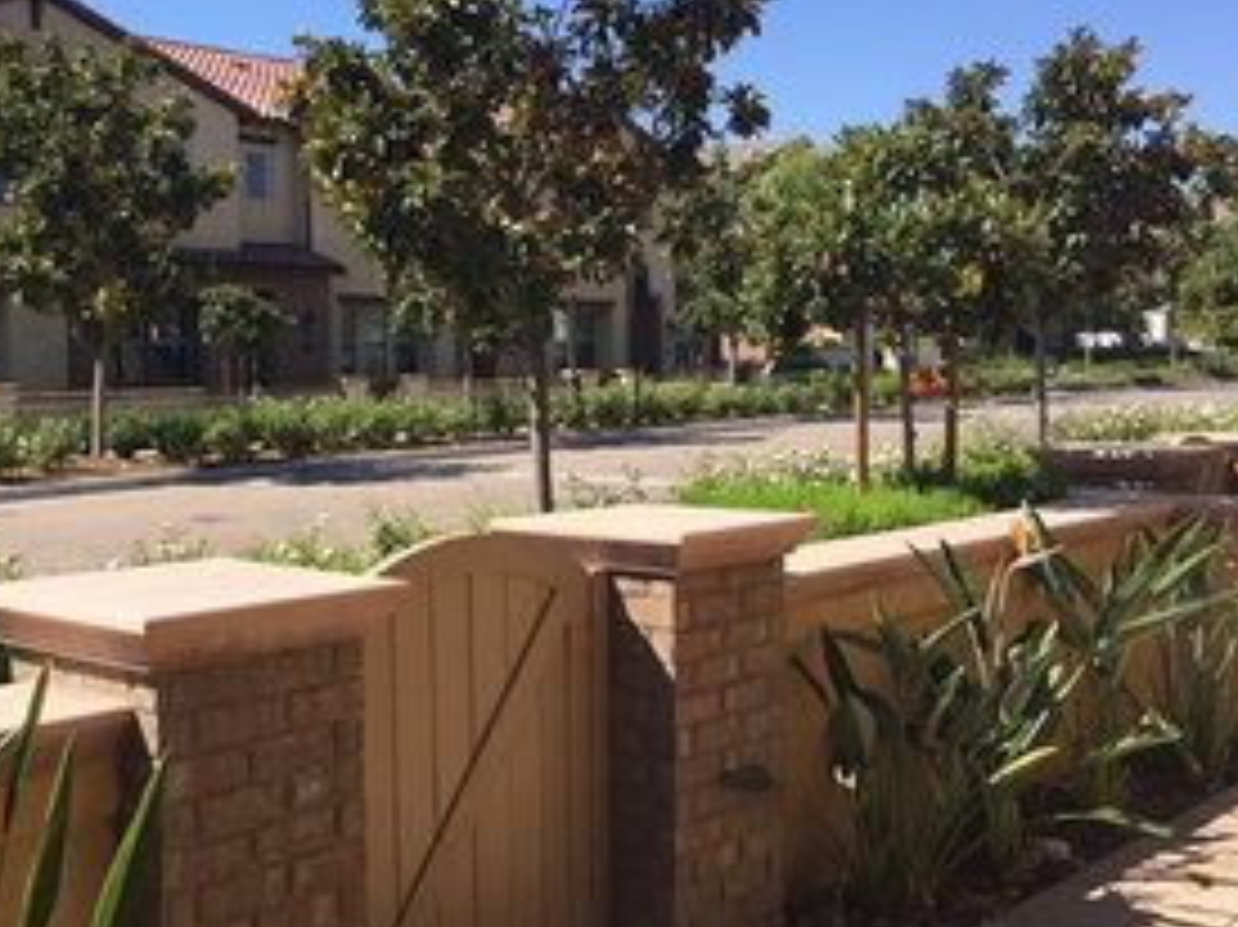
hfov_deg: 41.8
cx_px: 461
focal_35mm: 45
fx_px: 1609
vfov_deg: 32.2
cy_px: 468
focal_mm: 4.15
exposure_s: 1/1276
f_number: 2.2
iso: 32
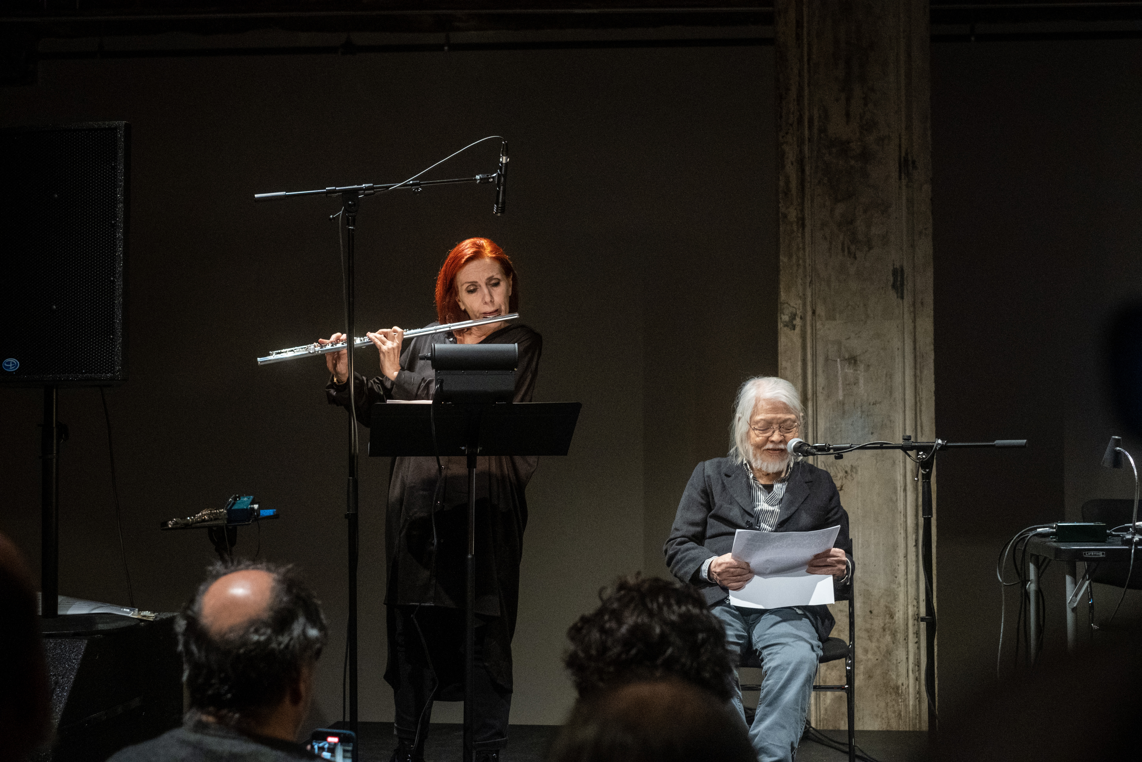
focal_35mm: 53
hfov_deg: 37.5
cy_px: 381
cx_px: 571
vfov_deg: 25.5
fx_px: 1681
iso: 3200
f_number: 2.8
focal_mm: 35
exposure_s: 1/160
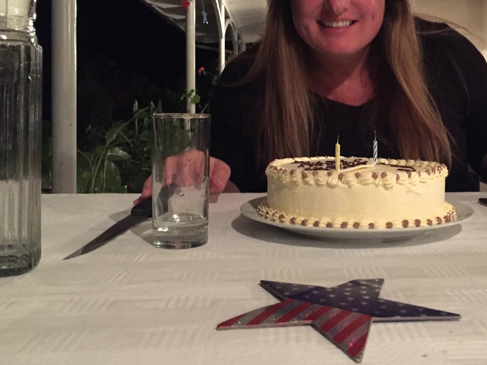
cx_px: 322
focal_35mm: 43
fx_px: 605
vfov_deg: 33.3
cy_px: 118
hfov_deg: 43.3
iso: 1000
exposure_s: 1/17
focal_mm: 4.15
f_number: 2.2
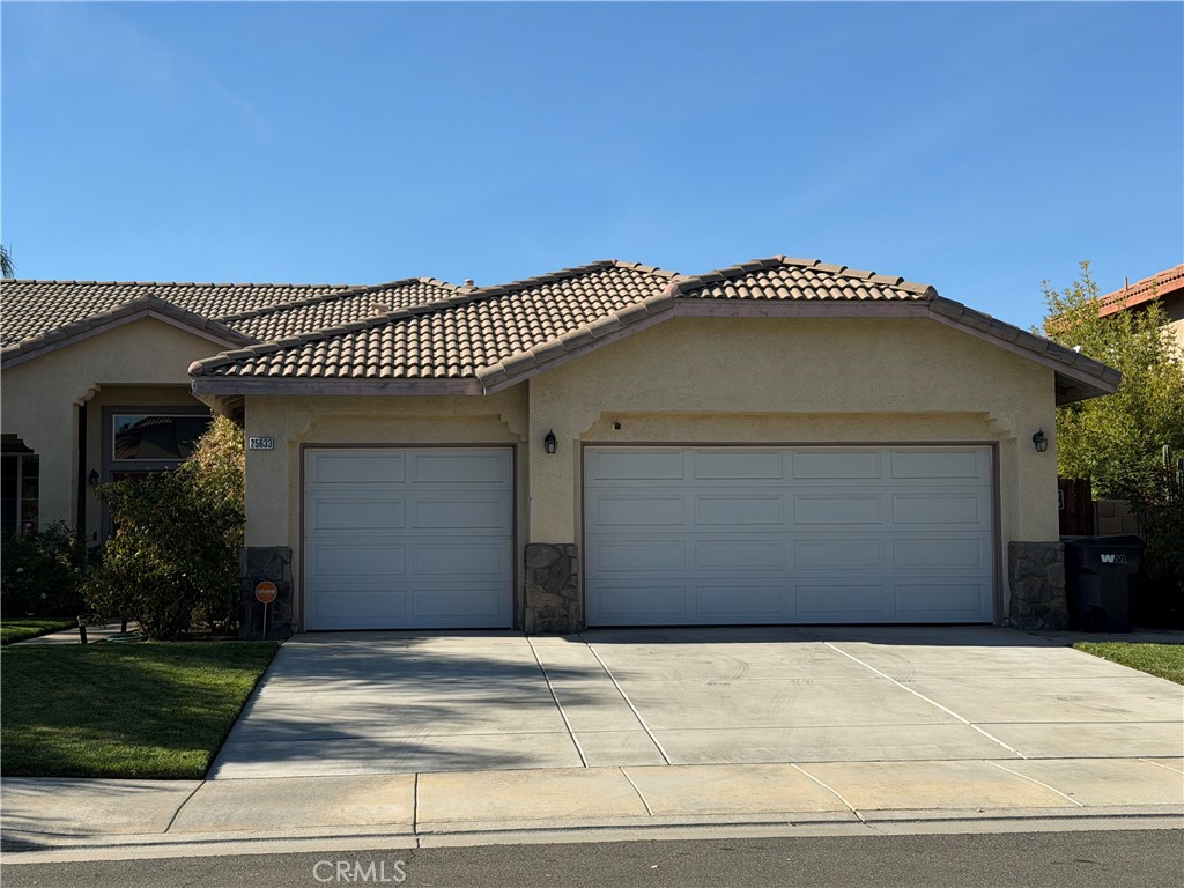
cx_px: 592
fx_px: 1642
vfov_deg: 30.3
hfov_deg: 39.7
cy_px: 444
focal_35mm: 48
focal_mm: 6.76
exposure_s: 1/4878
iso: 64
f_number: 1.78
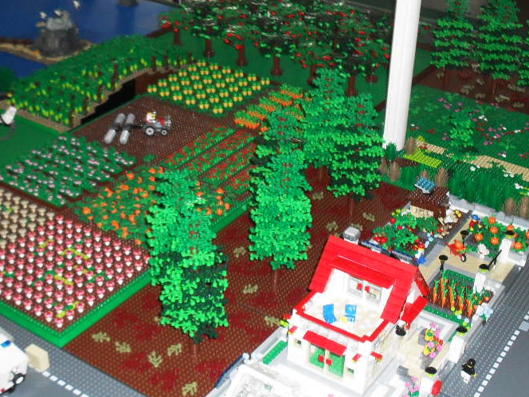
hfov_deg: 35.5
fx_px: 825
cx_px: 238
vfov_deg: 27.0
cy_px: 177
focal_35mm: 54
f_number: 3.2
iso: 200
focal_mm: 6.3
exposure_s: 1/45
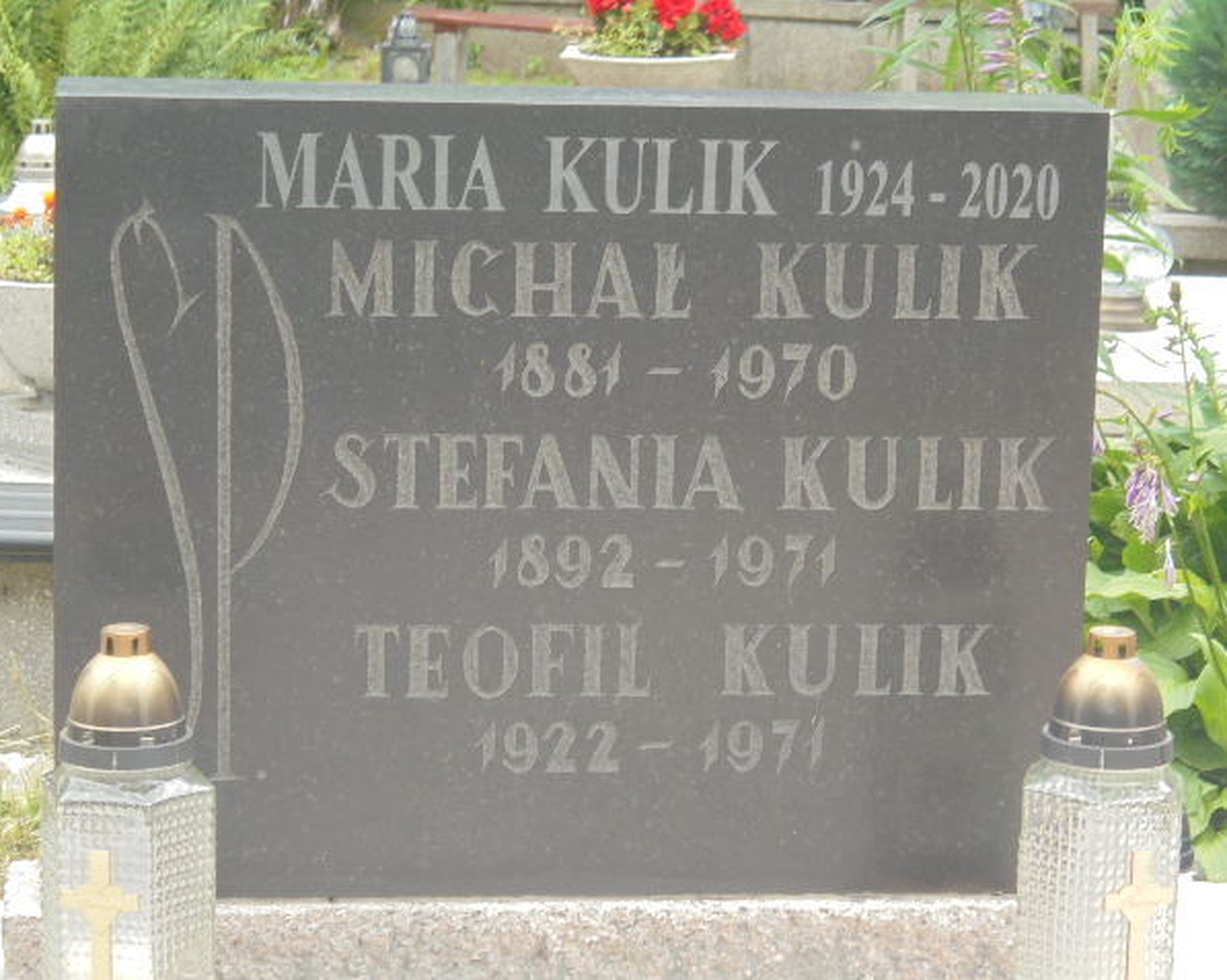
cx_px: 629
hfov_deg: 17.2
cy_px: 489
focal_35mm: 112
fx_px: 4065
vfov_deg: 13.8
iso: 100
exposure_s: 1/60
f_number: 5.1
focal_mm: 19.2
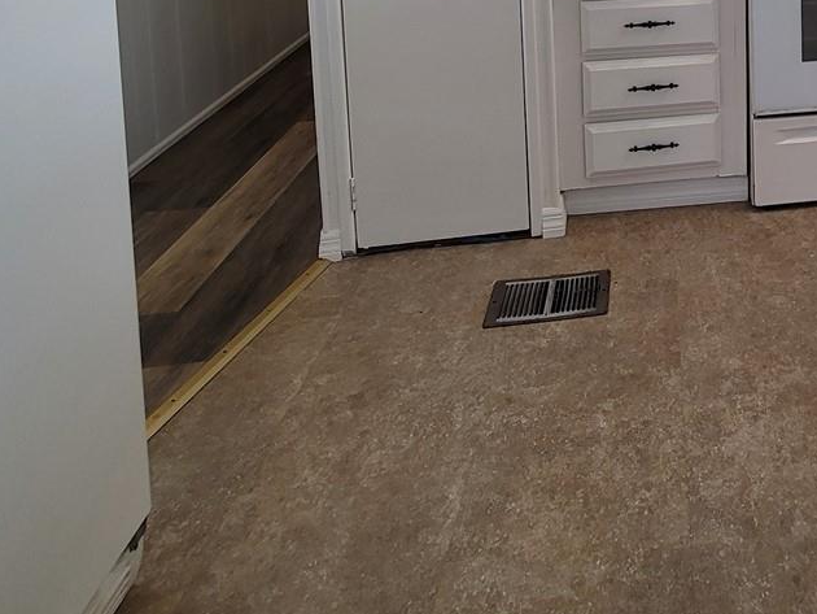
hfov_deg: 46.9
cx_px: 804
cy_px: -156
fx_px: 779
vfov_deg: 33.3
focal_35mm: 33
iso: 64
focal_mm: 2.2
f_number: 2.2
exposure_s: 1/60
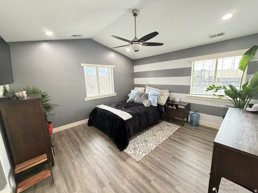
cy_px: 96
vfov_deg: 85.7
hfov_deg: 102.1
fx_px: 104
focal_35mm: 14
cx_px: 129
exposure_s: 1/60
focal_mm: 2.22
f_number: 2.2
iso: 640
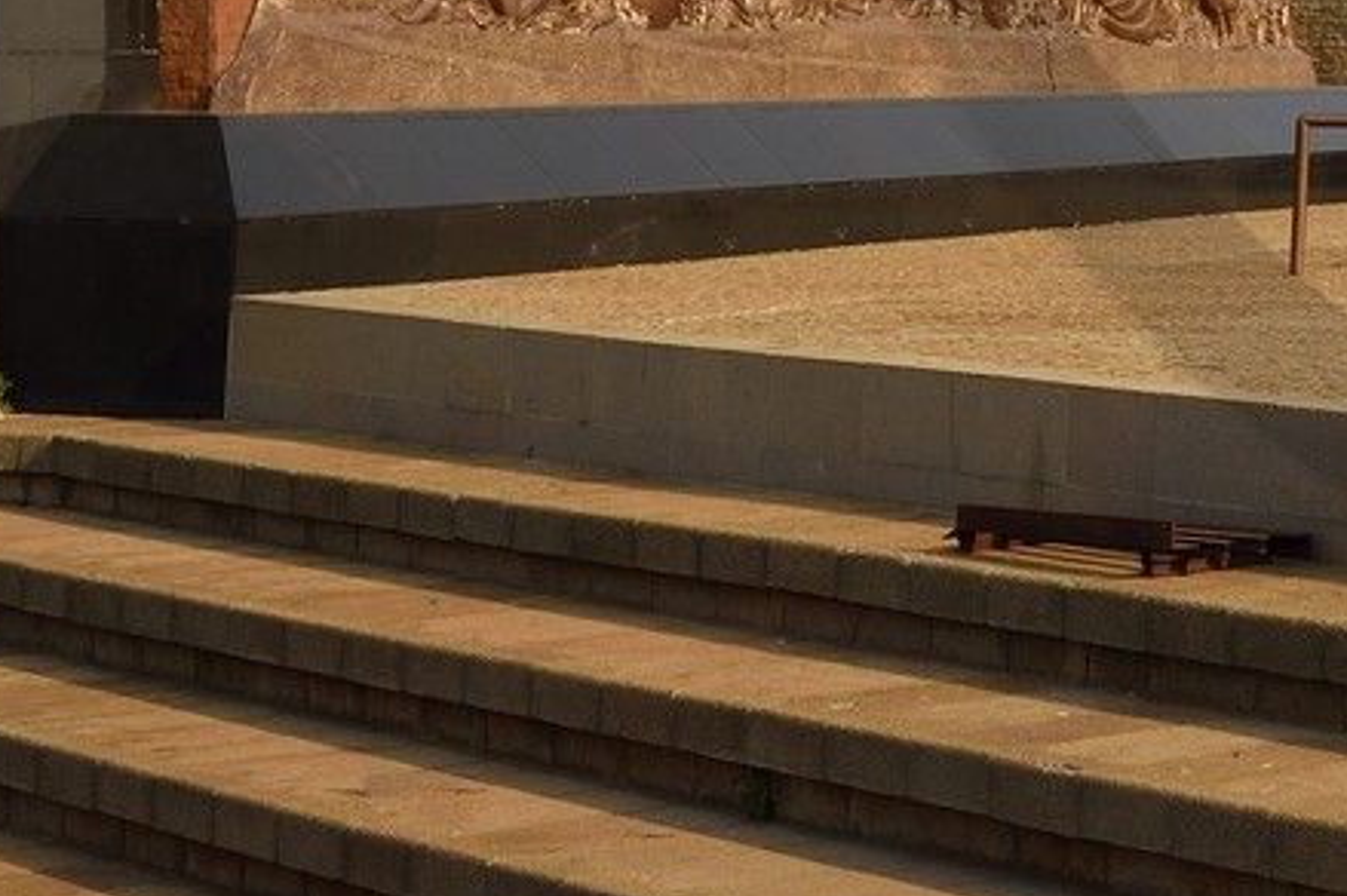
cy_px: -595
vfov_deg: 11.4
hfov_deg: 16.5
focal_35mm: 113
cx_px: 2016
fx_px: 4225
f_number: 11
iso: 200
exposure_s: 1/250
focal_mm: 31
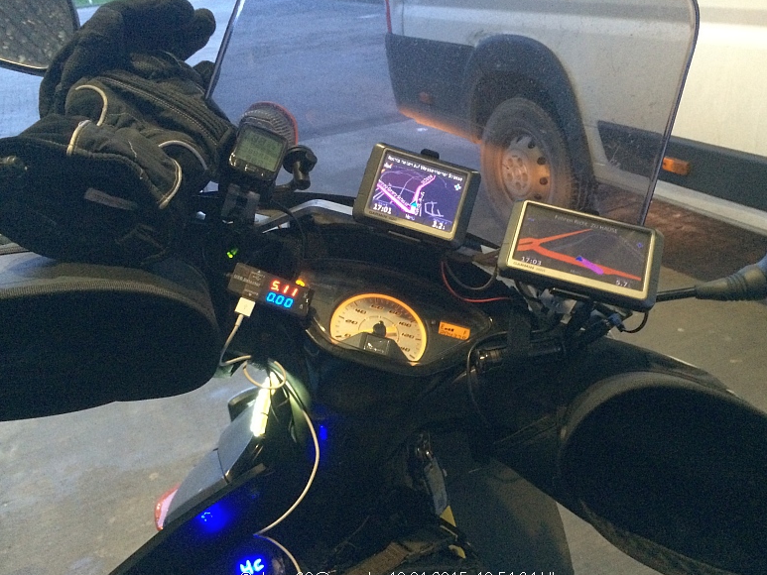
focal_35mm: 30
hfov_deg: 59.9
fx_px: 665
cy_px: 294
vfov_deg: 46.8
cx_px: 395
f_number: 2.2
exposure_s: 1/15
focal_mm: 4.15
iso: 400
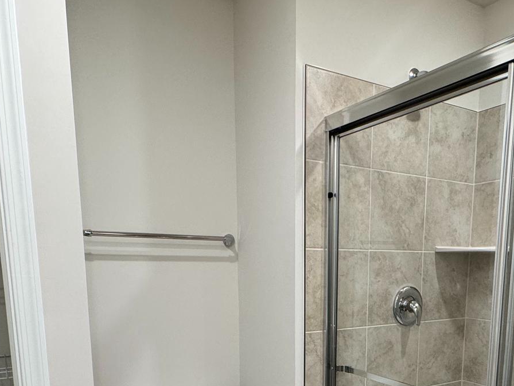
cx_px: 303
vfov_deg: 40.9
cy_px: 344
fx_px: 475
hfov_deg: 56.5
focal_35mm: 32
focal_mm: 2.22
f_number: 2.2
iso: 200
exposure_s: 1/120
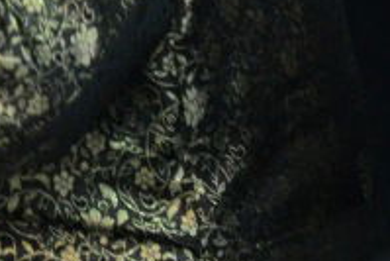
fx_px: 5854
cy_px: -250
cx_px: -276
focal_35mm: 540
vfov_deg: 2.5
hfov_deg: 3.8
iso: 5000
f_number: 5.3
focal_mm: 105
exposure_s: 1/80
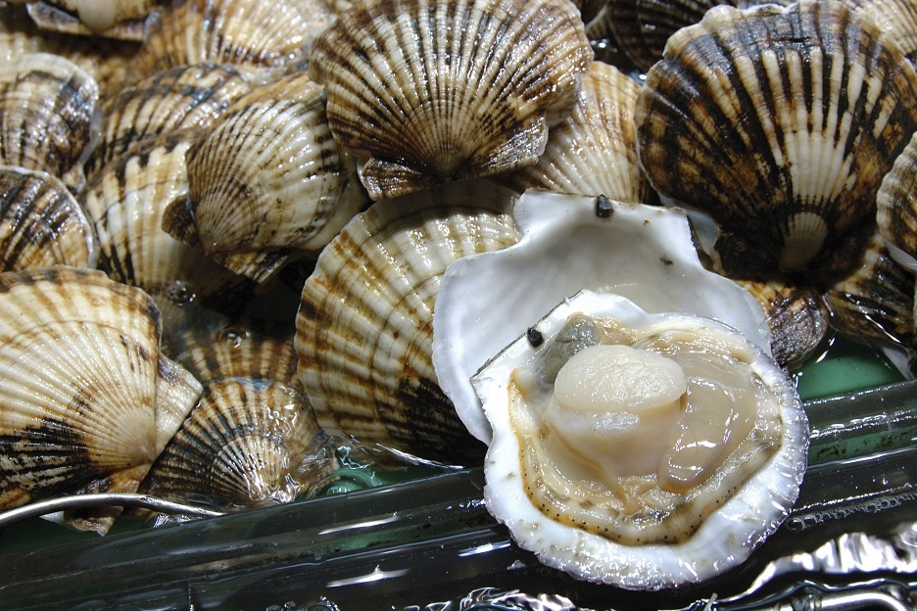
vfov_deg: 33.4
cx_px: 466
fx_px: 1019
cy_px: 304
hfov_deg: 48.5
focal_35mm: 40
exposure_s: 1/30
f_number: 7.1
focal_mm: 26
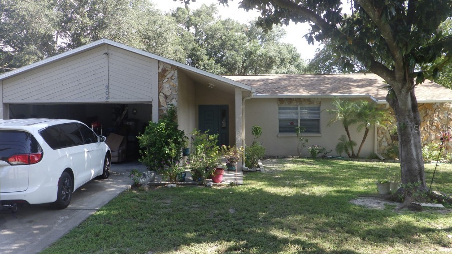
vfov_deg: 37.8
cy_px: 128
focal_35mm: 31
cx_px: 226
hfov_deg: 62.6
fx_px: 372
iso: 125
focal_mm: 5
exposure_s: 1/160
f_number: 4.2
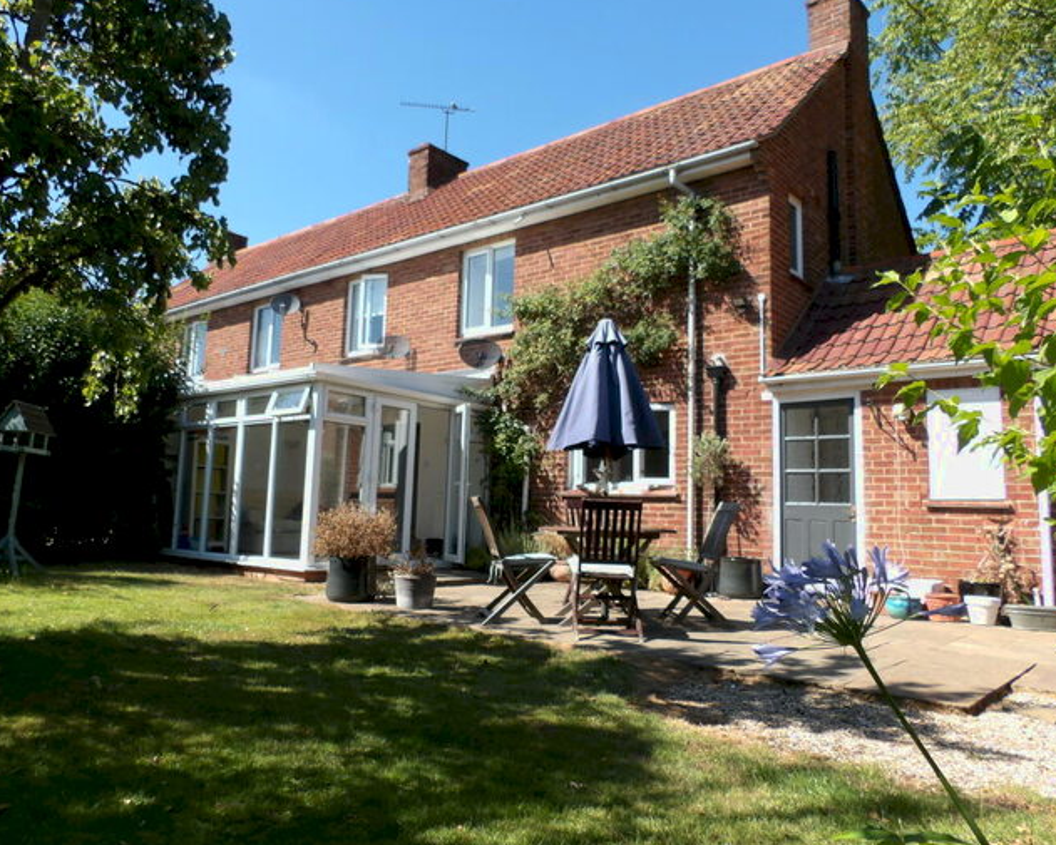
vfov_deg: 54.9
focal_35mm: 26
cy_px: 414
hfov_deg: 65.9
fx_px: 813
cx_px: 487
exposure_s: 1/295
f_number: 4.1
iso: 100
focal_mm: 4.3
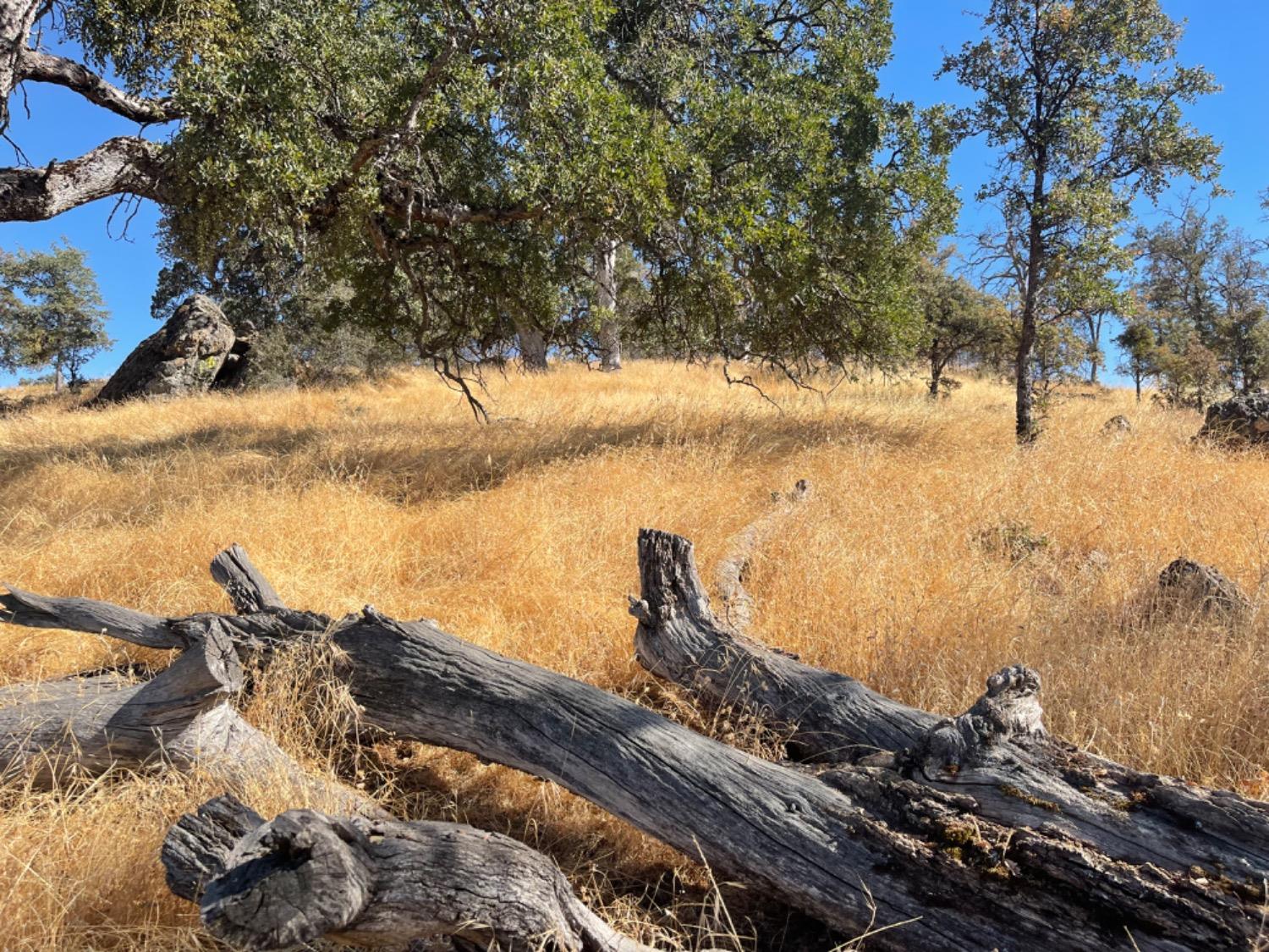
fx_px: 916
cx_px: 634
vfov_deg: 54.9
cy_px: 476
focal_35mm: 25
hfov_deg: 69.4
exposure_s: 1/2288
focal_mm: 5.1
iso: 32
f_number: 1.6
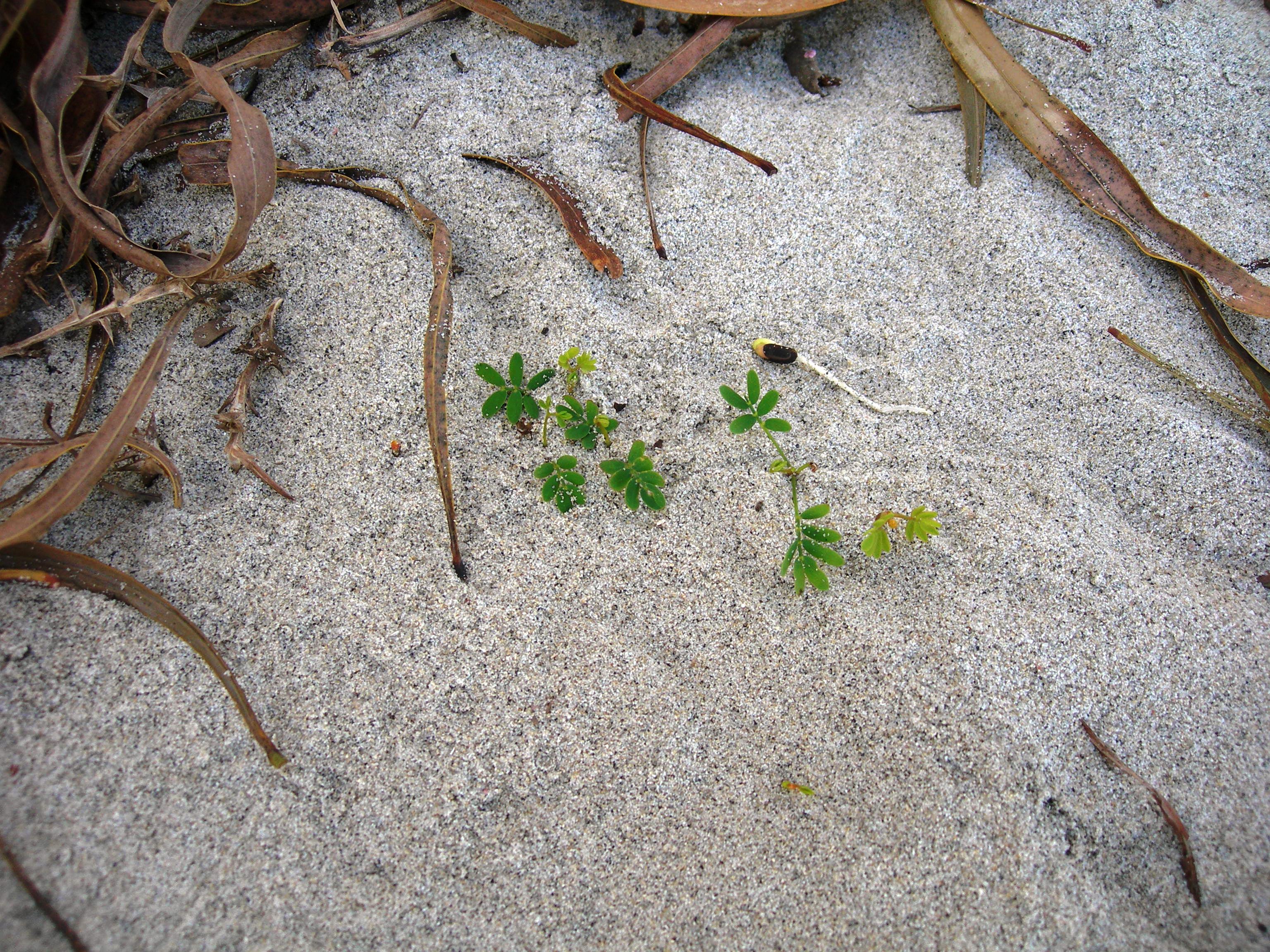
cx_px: 635
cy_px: 476
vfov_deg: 37.7
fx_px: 1394
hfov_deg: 49.0
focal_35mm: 38
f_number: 2.8
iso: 50
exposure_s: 1/140
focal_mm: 7.8
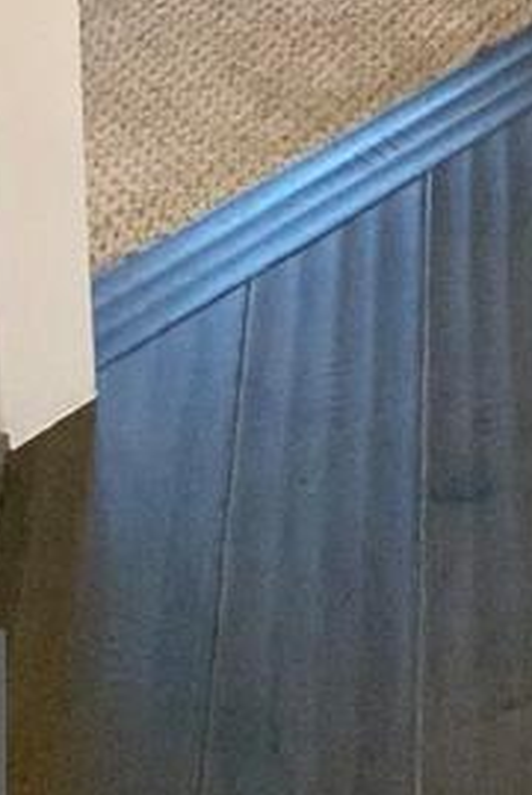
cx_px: 969
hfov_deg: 7.7
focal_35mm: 172
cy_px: -1398
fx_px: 3803
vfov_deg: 9.8
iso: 80
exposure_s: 1/60
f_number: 1.8
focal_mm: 3
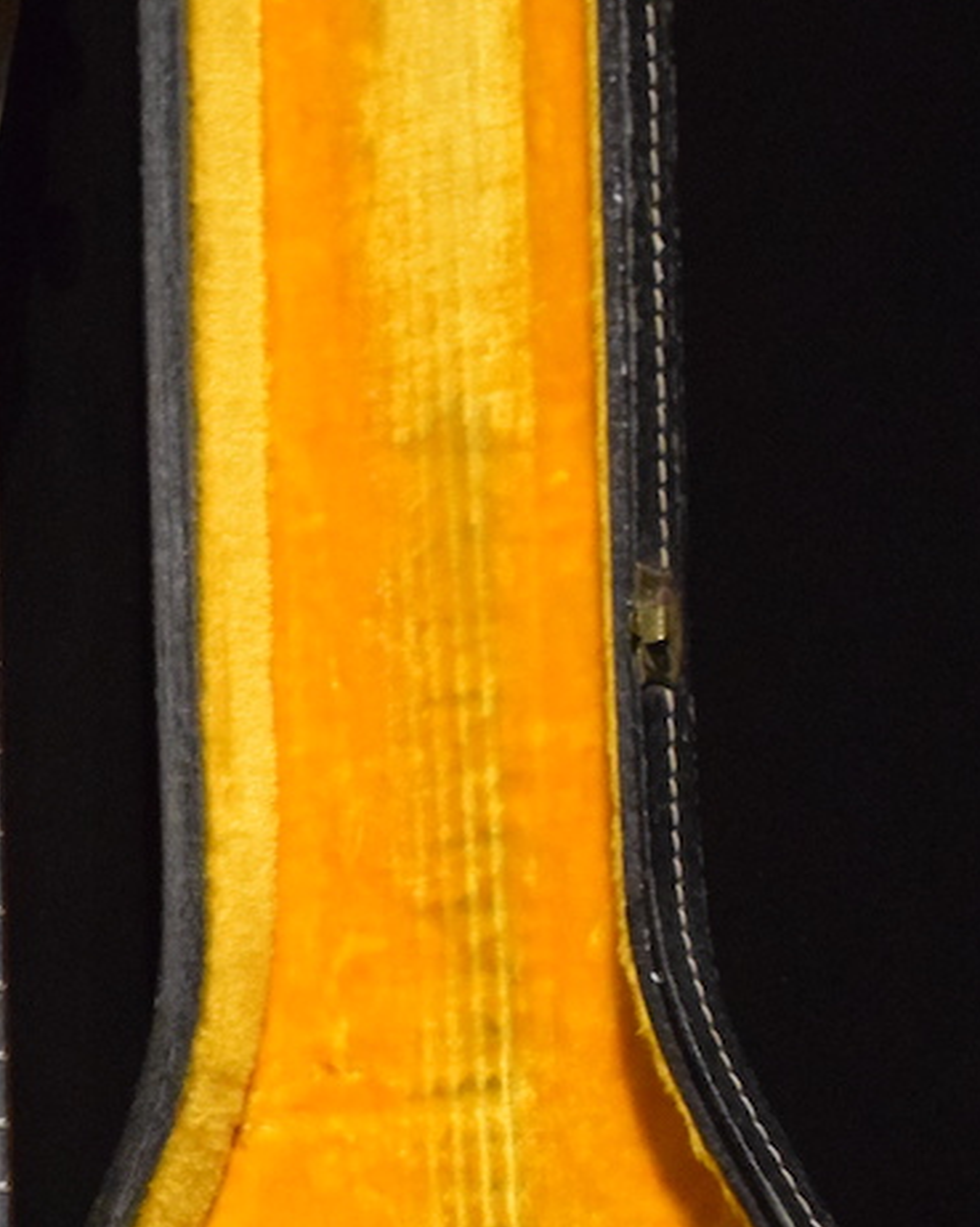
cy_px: 1336
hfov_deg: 12.3
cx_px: -77
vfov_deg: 15.2
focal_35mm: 124
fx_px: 4483
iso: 5000
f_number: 4
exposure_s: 1/60
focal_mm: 27
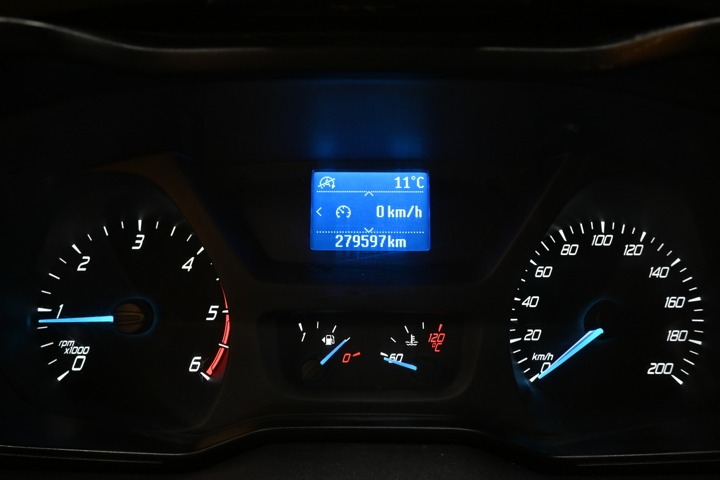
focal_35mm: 25
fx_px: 500
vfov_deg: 51.3
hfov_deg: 71.5
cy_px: 242
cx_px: 373
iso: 1800
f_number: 5.6
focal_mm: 16
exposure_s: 1/25
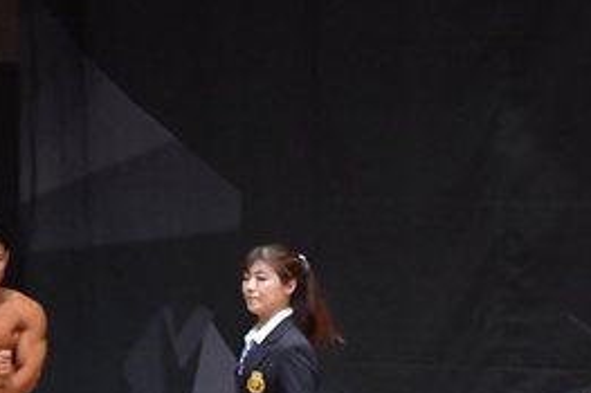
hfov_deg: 4.6
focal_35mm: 442
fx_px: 7251
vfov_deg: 3.1
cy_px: 305
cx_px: 783
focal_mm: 100
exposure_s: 1/400
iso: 6400
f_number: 5.6
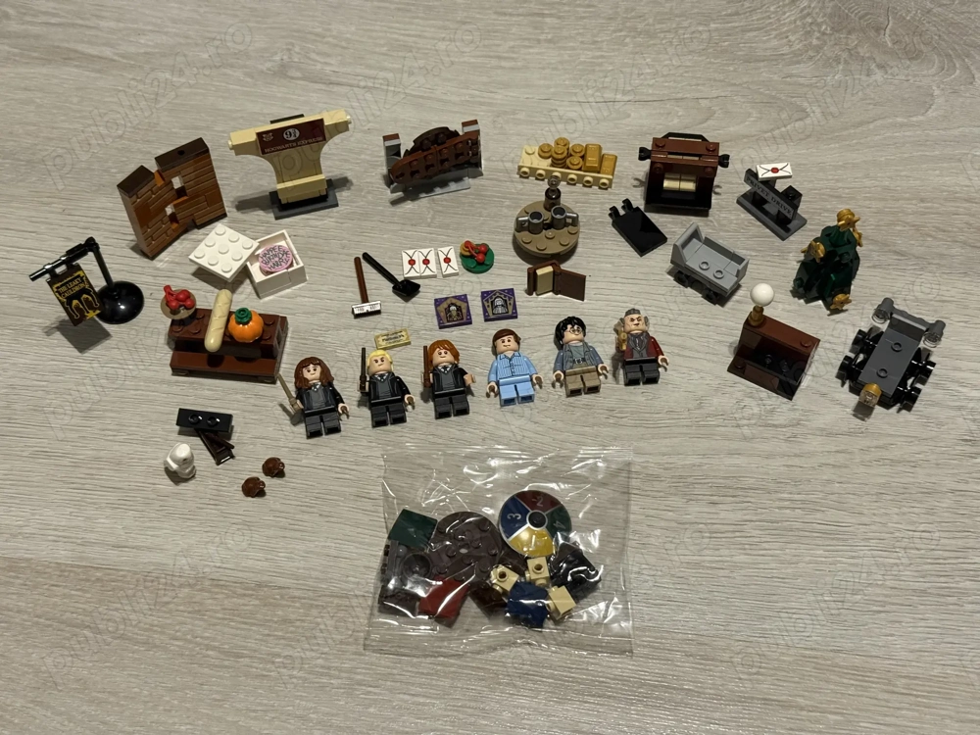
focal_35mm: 48
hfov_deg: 39.7
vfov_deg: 30.3
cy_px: 368
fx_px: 1359
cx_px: 490
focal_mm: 6.76
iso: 250
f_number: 1.78
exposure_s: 1/33
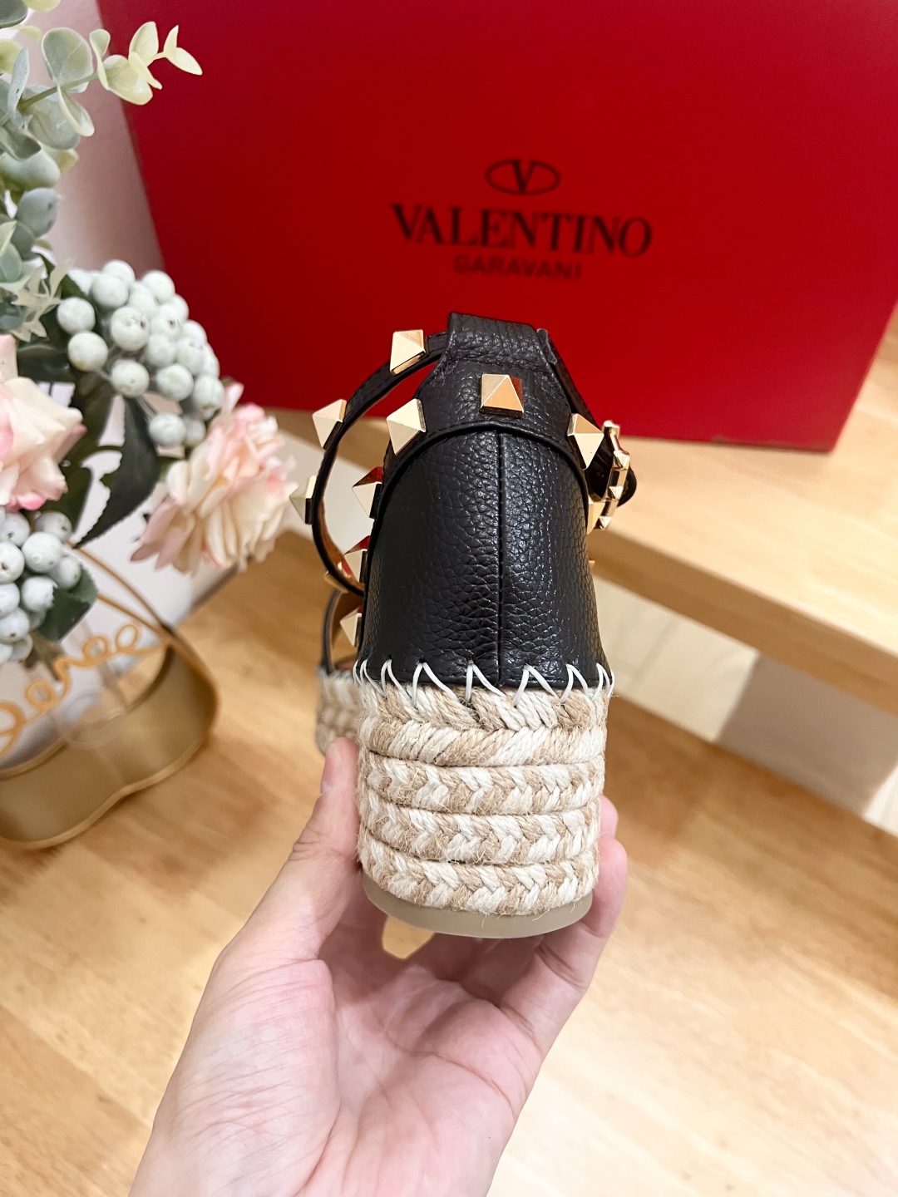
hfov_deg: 53.1
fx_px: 899
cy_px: 598
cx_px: 449
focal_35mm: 26
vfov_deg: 67.3
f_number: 1.5
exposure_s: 1/50
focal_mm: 5.7
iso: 400
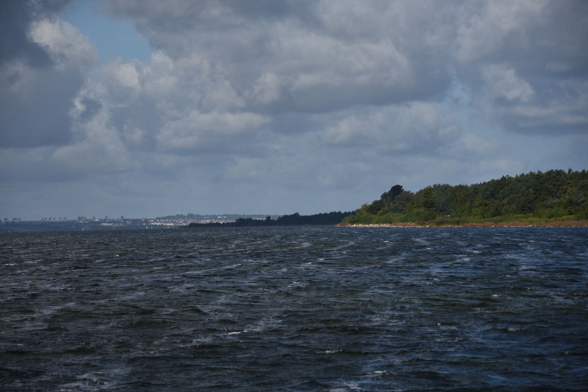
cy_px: 196
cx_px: 294
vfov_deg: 8.7
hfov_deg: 13.0
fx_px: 2572
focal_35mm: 158
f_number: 5.6
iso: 100
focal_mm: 105
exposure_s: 1/1600
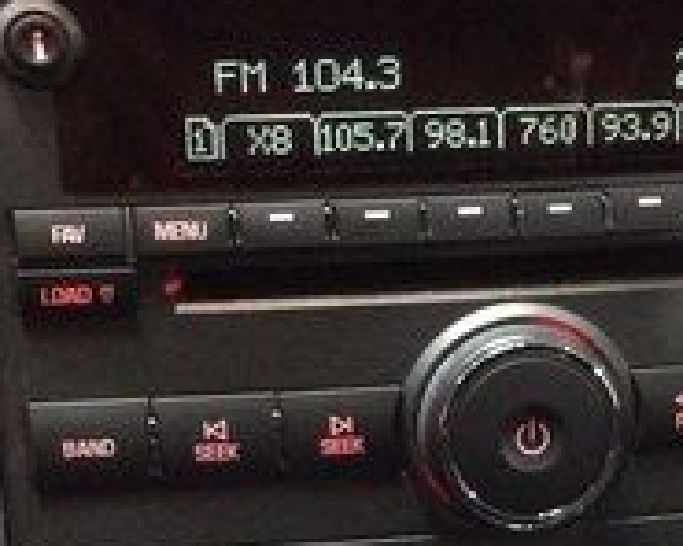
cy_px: 502
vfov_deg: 14.1
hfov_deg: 17.6
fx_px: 2183
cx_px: 550
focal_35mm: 108
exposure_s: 1/15
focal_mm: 3.3
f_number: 2.4
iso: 320
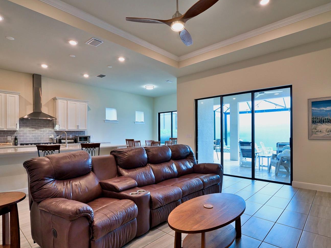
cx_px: 164
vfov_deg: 68.6
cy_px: 134
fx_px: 182
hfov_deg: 84.7
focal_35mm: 19
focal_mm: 16
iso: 800
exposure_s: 1/40
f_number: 8
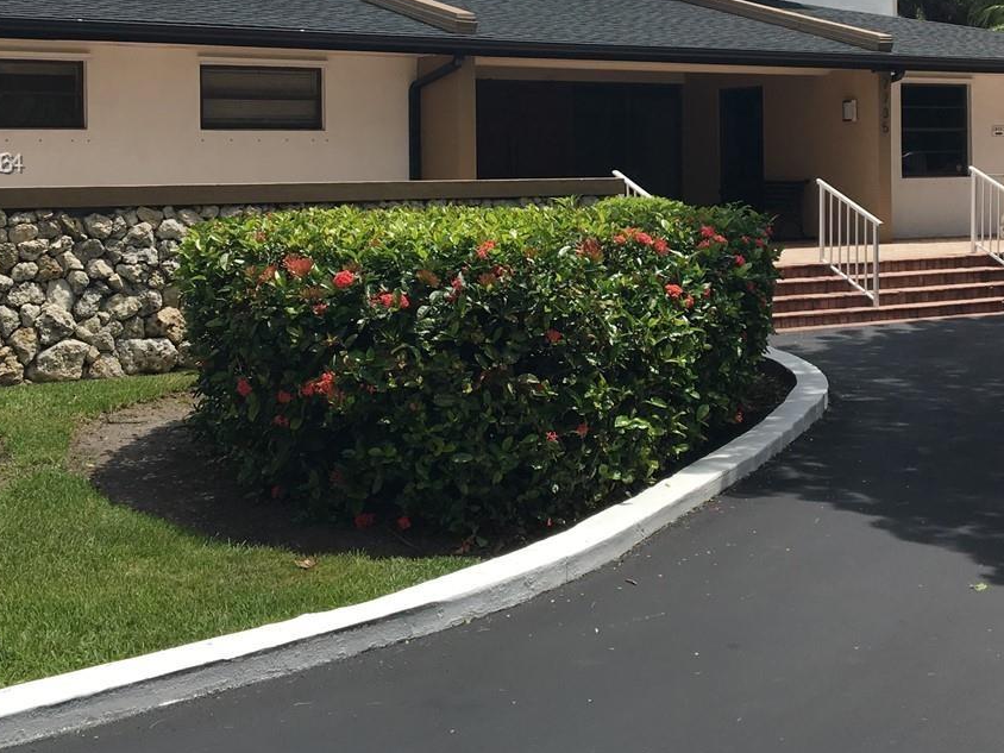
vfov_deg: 26.1
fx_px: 1595
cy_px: 165
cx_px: 595
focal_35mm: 55
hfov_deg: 34.8
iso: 25
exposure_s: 1/1672
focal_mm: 4.15
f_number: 2.2
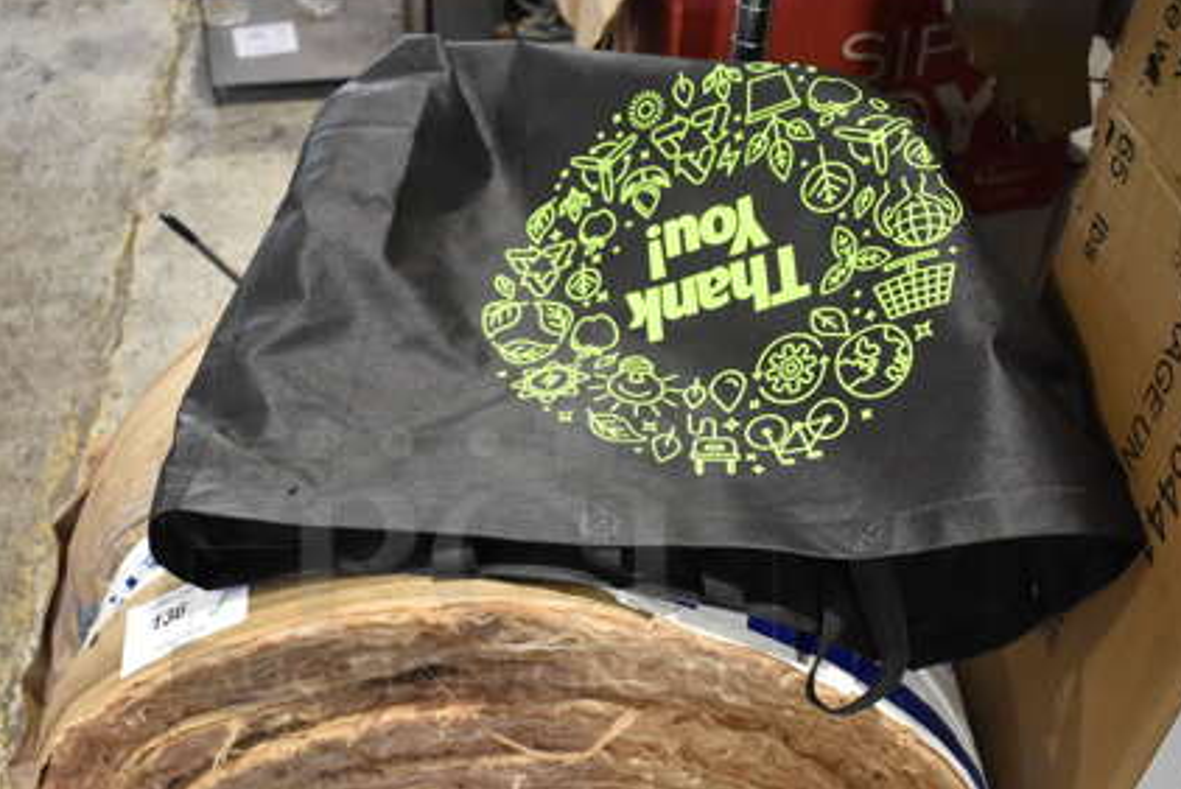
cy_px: 557
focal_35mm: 39
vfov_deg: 33.8
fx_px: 1280
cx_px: 484
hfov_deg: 49.3
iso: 2500
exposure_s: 1/125
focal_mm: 18
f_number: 3.5
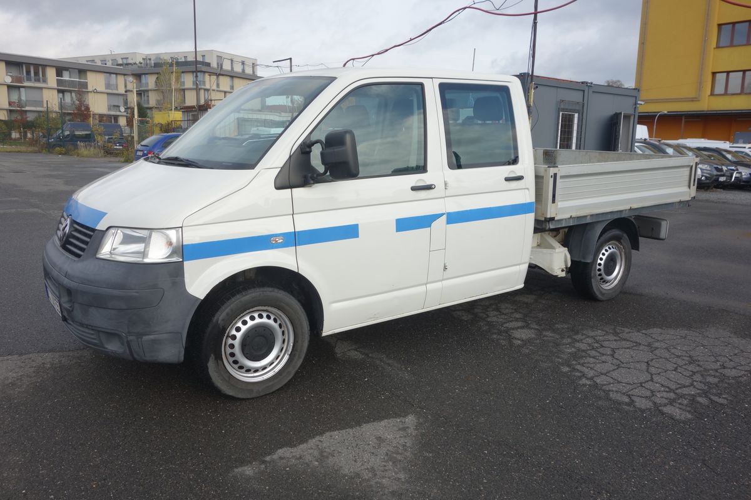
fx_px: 584
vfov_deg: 46.4
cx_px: 376
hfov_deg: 65.5
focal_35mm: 28
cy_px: 250
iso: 125
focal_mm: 10.4
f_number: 5.6
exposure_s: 1/250
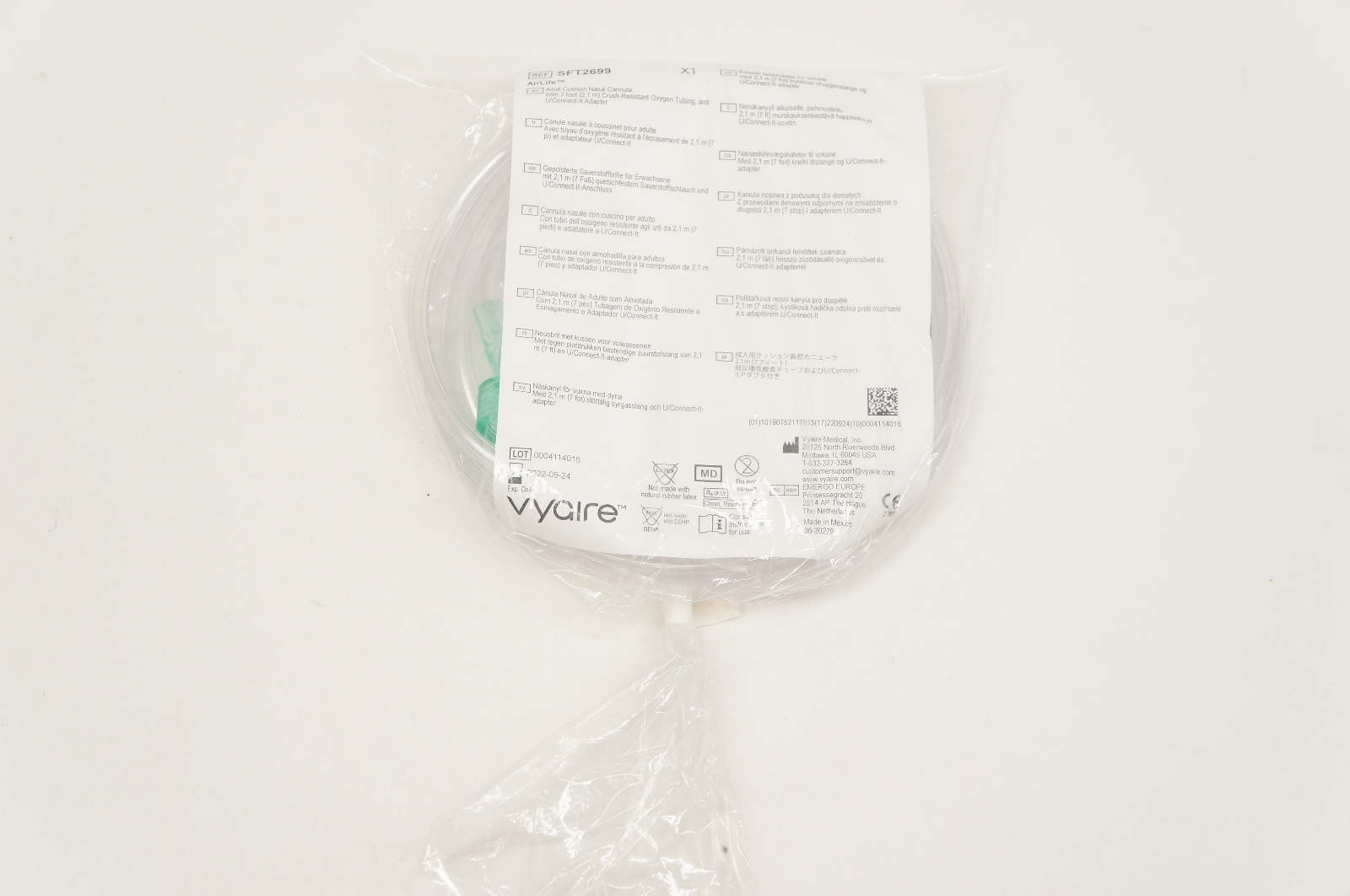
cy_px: 448
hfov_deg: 41.2
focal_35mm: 48
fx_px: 1798
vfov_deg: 28.0
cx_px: 675
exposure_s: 1/80
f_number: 6.3
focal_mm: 32
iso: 400
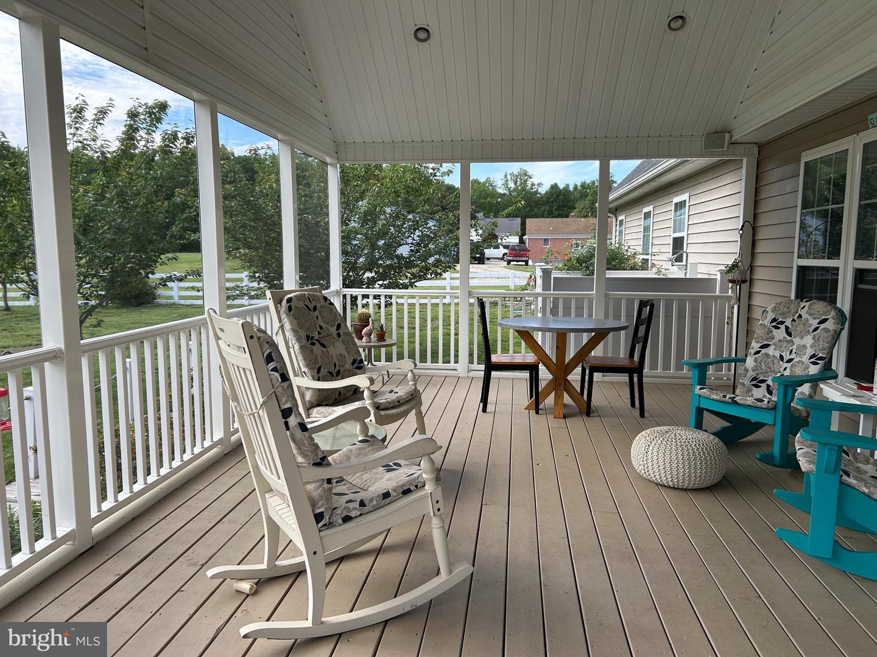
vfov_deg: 53.1
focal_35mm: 26
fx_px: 659
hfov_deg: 67.3
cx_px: 438
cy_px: 328
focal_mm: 5.7
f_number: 1.5
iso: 50
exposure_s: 1/753
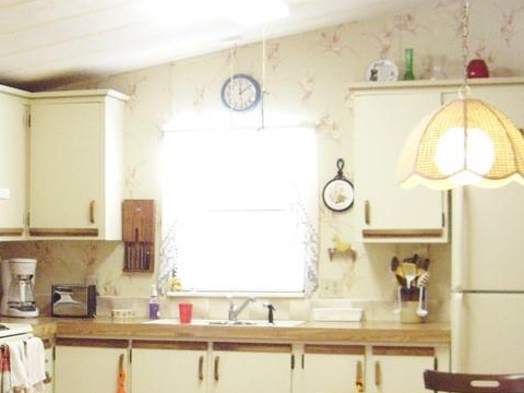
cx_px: 141
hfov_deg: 23.9
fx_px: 1226
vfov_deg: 18.2
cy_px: 259
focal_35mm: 81
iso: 200
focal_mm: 7.9
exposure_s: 1/60
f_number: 2.8
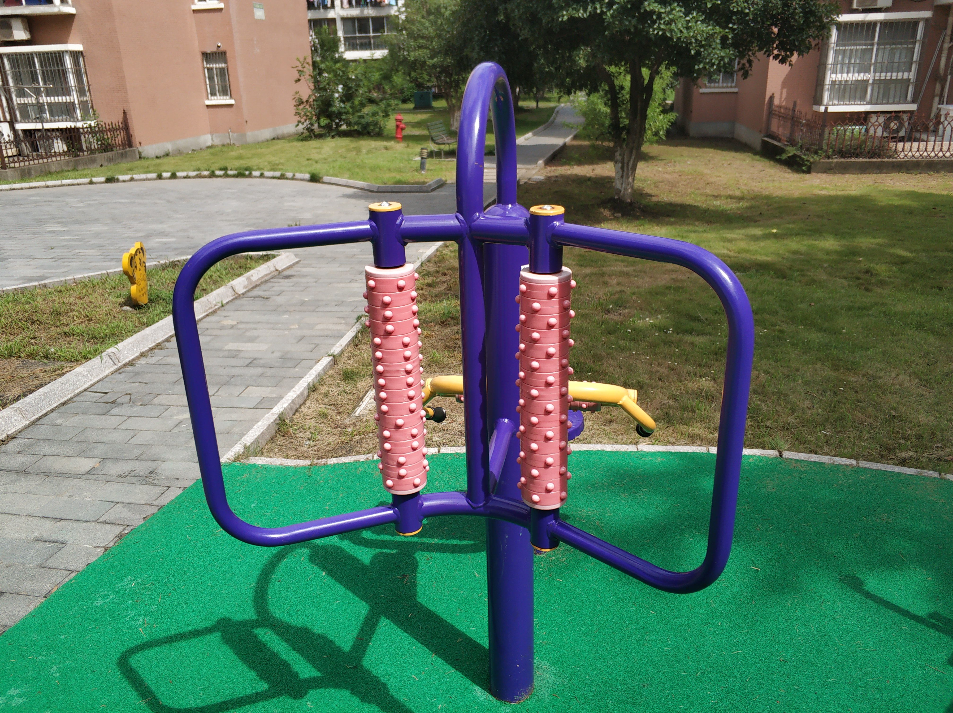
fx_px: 743
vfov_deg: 51.3
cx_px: 476
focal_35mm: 27
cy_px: 356
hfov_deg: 65.4
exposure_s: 1/1280
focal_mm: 3.82
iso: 100
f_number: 1.8
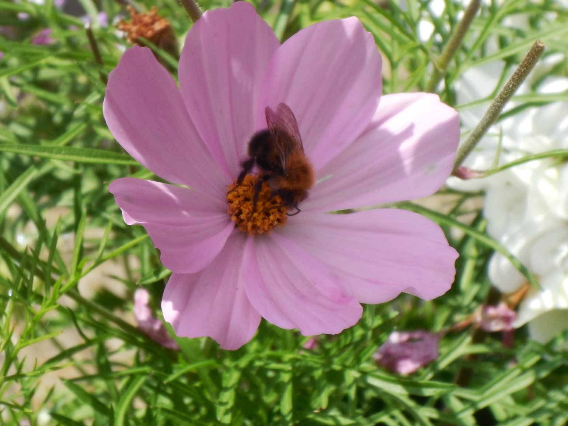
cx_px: 269
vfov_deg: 7.4
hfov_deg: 9.8
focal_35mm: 202
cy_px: 203
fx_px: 3314
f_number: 6.5
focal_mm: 27.6
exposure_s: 1/320
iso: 125
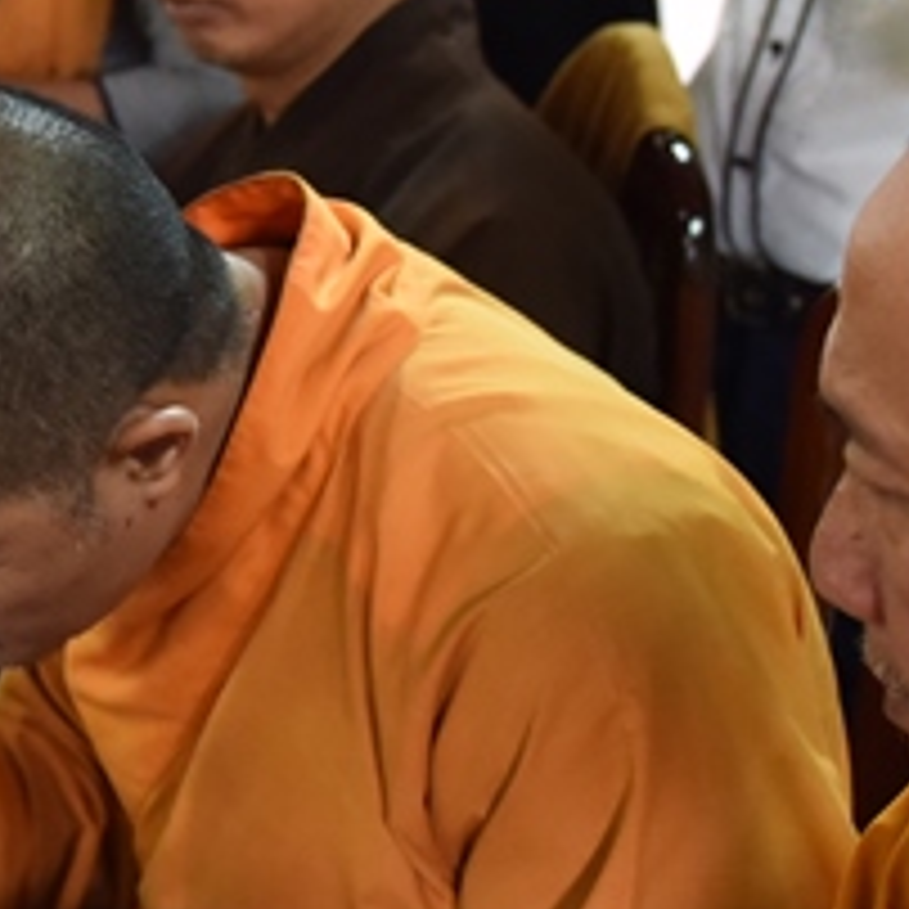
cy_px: 344
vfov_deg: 13.9
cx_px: -454
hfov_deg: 13.2
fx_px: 3714
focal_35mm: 125
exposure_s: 1/125
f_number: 3.2
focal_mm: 29
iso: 1600
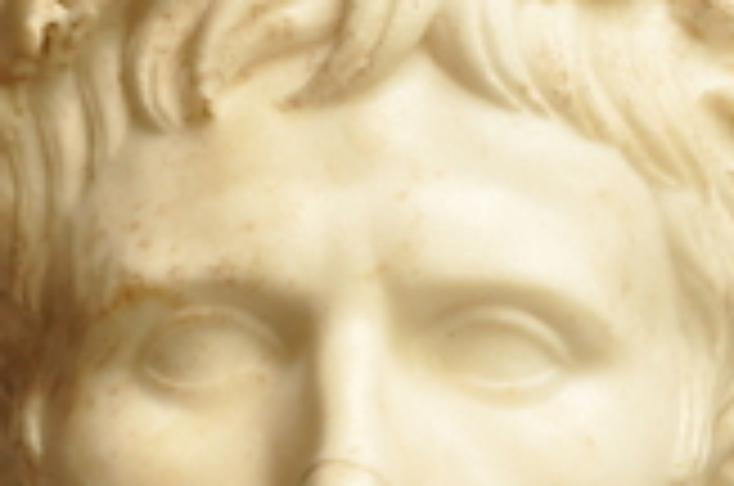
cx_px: 297
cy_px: 315
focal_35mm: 154
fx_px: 3134
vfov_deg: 8.9
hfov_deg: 13.4
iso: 1000
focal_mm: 38
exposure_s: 1/100
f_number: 5
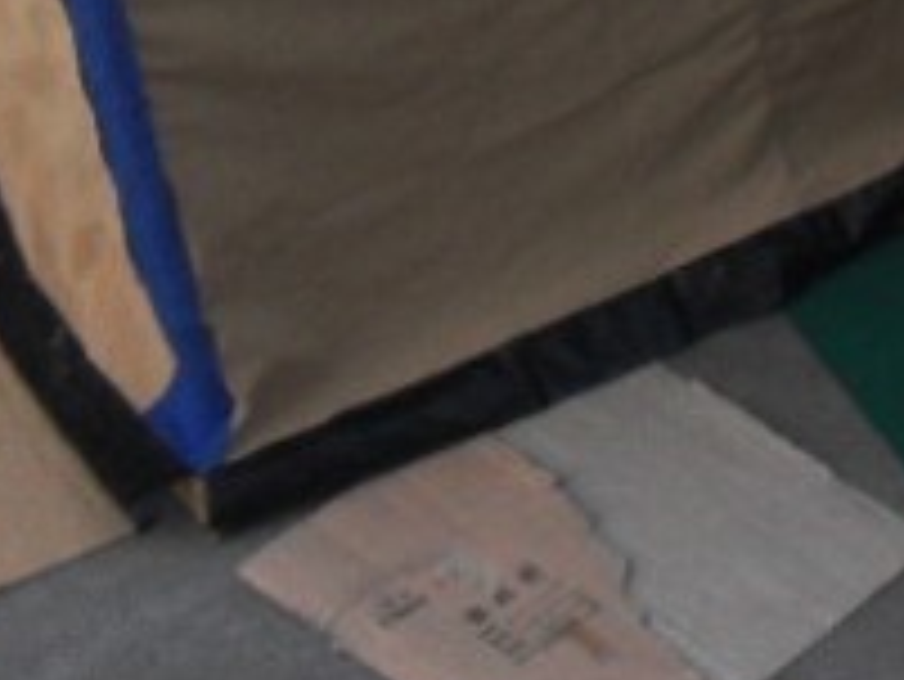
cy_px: -671
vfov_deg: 8.1
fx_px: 4547
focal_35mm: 174
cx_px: 1970
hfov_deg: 10.2
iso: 120
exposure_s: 1/45
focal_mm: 6.3
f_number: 3.2
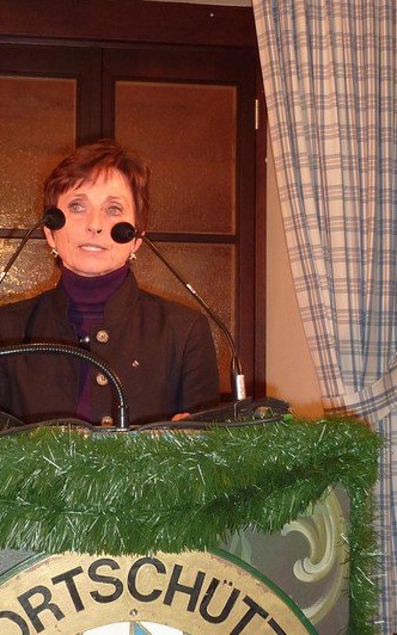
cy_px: 343
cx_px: 132
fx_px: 1057
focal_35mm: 61
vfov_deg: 33.5
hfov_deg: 21.2
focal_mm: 4.7
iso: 160
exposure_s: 1/8
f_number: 3.4
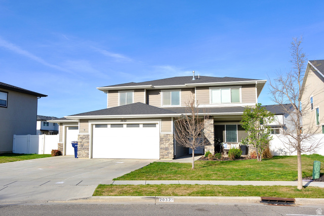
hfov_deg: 57.2
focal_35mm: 33
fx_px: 297
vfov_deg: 40.0
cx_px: 162
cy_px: 108
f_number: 5.6
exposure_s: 1/450
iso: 160
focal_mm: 22
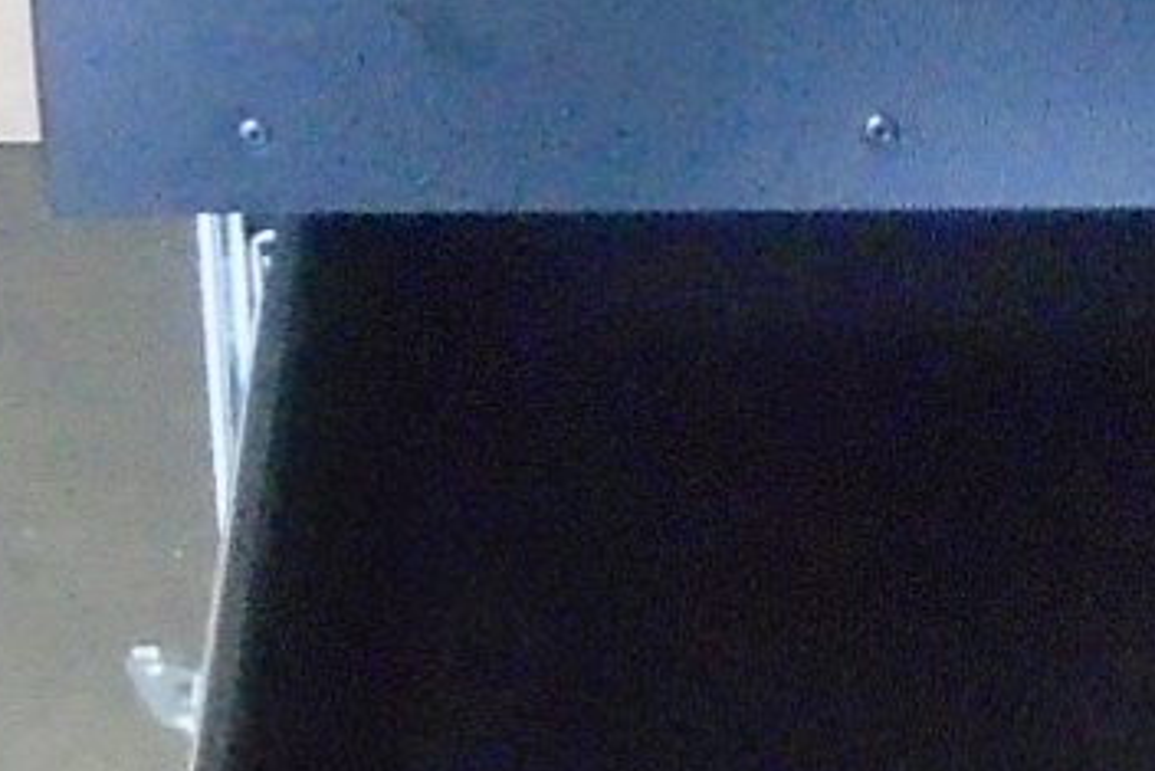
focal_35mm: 199
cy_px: 33
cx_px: 1053
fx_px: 6387
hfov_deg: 10.3
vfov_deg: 6.9
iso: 800
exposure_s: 1/40
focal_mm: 4.6
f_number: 3.2
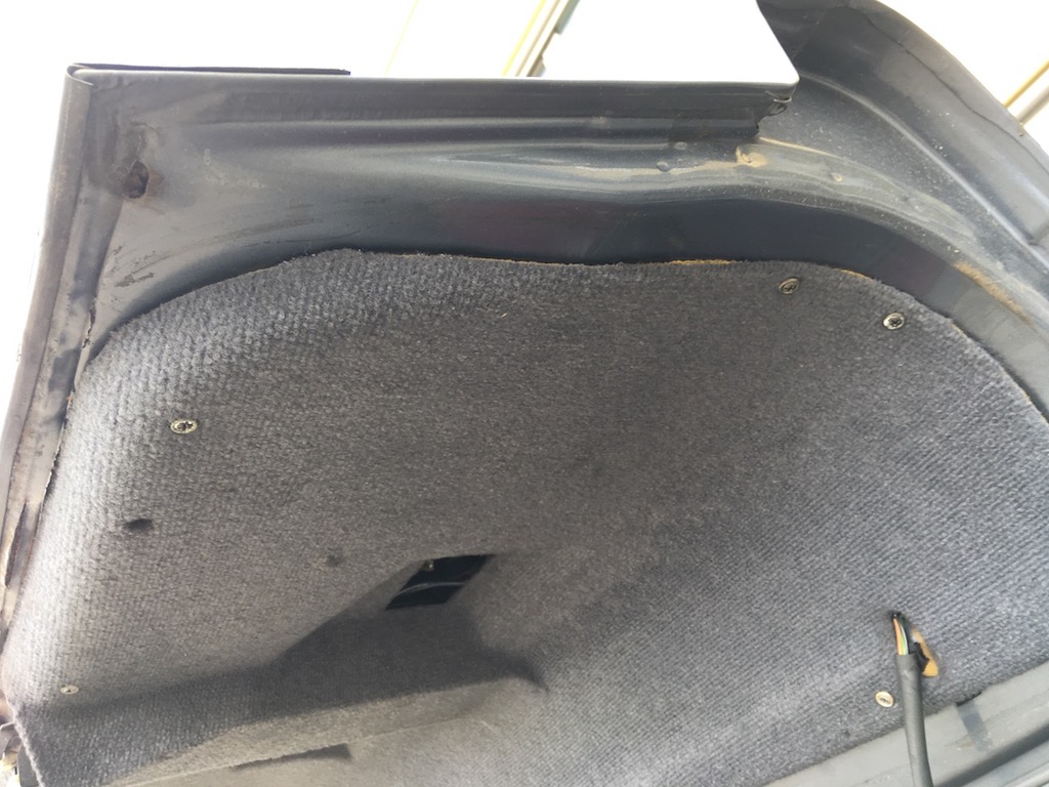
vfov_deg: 48.2
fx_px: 879
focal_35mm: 29
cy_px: 394
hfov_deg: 61.7
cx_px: 524
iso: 32
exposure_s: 1/100
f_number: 2.2
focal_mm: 4.15
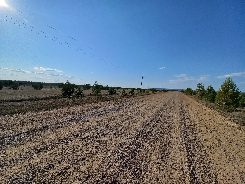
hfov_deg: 106.2
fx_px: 92
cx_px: 122
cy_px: 92
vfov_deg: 89.9
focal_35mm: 13
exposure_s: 1/2604
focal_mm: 1.42
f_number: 2.2
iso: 40
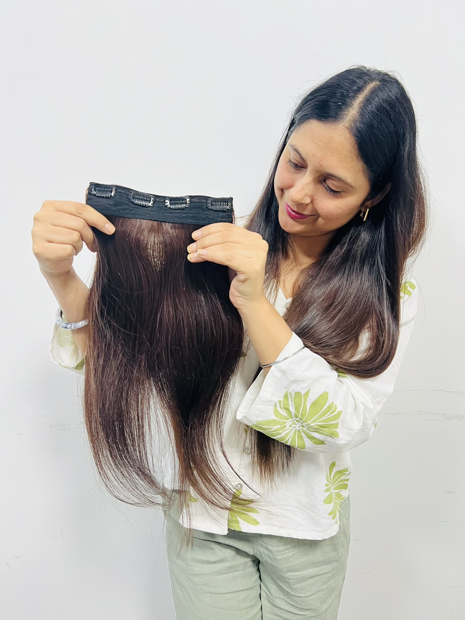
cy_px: 310
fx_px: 466
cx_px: 232
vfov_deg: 67.3
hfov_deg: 53.1
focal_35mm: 26
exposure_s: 1/50
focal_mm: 5.7
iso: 200
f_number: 1.5
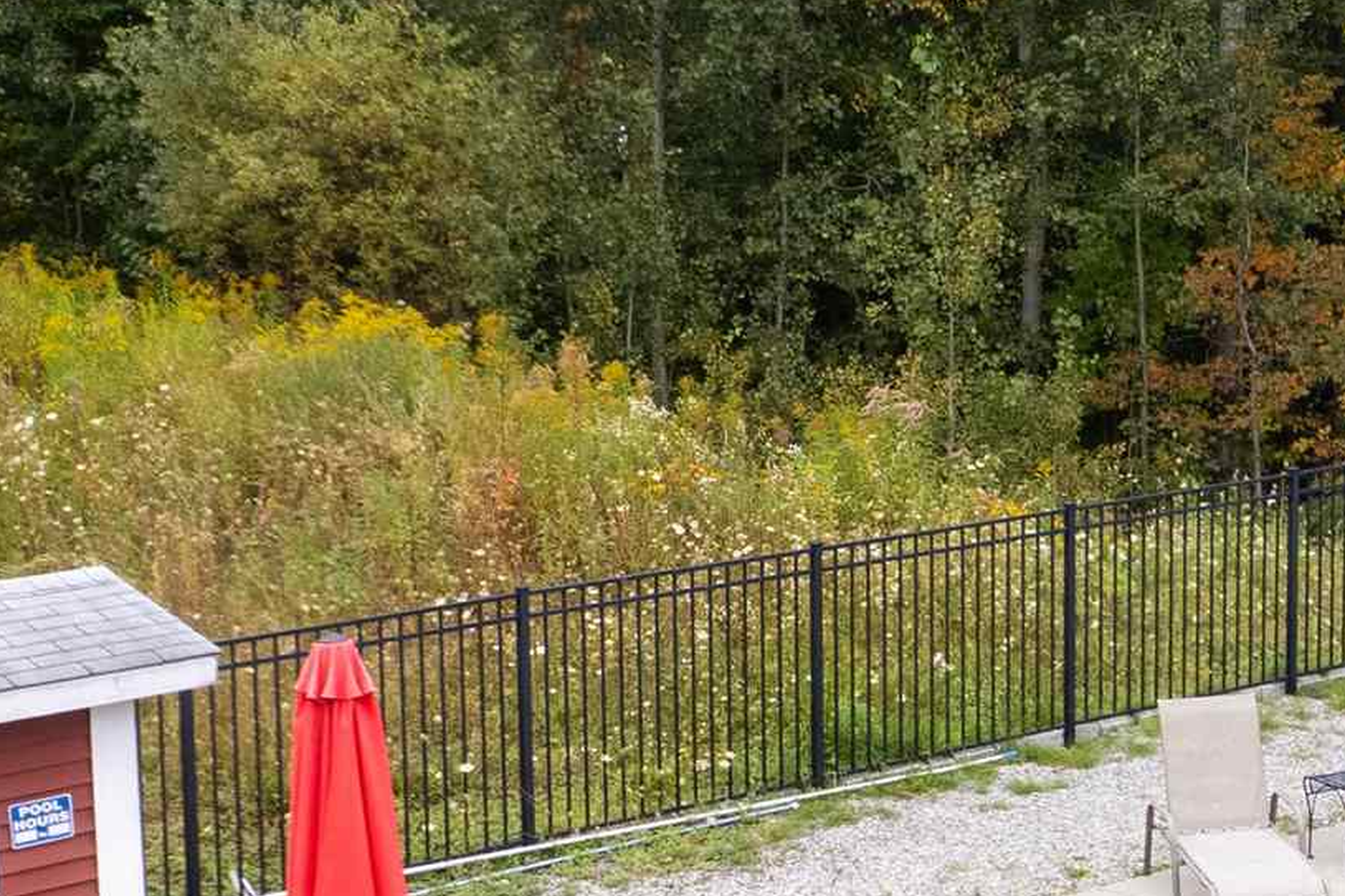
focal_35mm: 83
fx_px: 3100
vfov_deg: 16.1
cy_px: 878
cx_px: 1580
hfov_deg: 22.7
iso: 120
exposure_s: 1/40
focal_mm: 8.38
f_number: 2.8
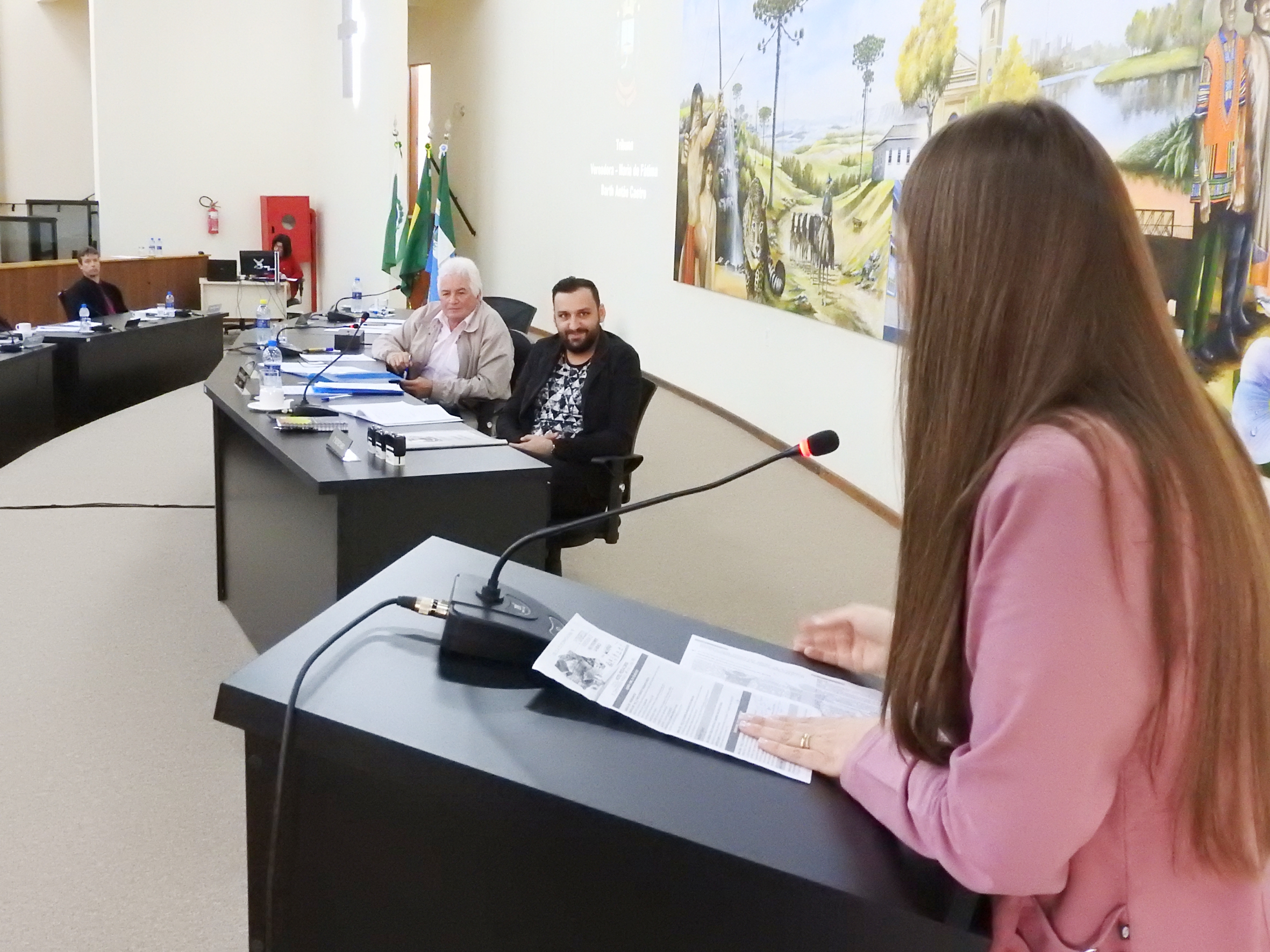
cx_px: 635
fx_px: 1468
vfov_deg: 36.0
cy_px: 476
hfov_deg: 46.8
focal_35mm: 40
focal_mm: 7.2
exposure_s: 1/25
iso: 1600
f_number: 4.8
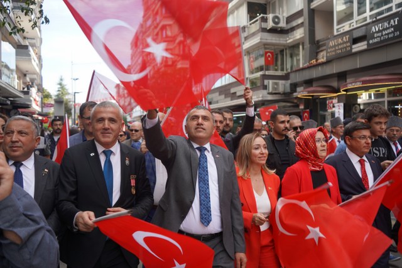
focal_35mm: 31
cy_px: 134
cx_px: 201
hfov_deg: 60.3
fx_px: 346
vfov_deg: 42.3
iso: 100
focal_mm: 31
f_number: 4
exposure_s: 1/160
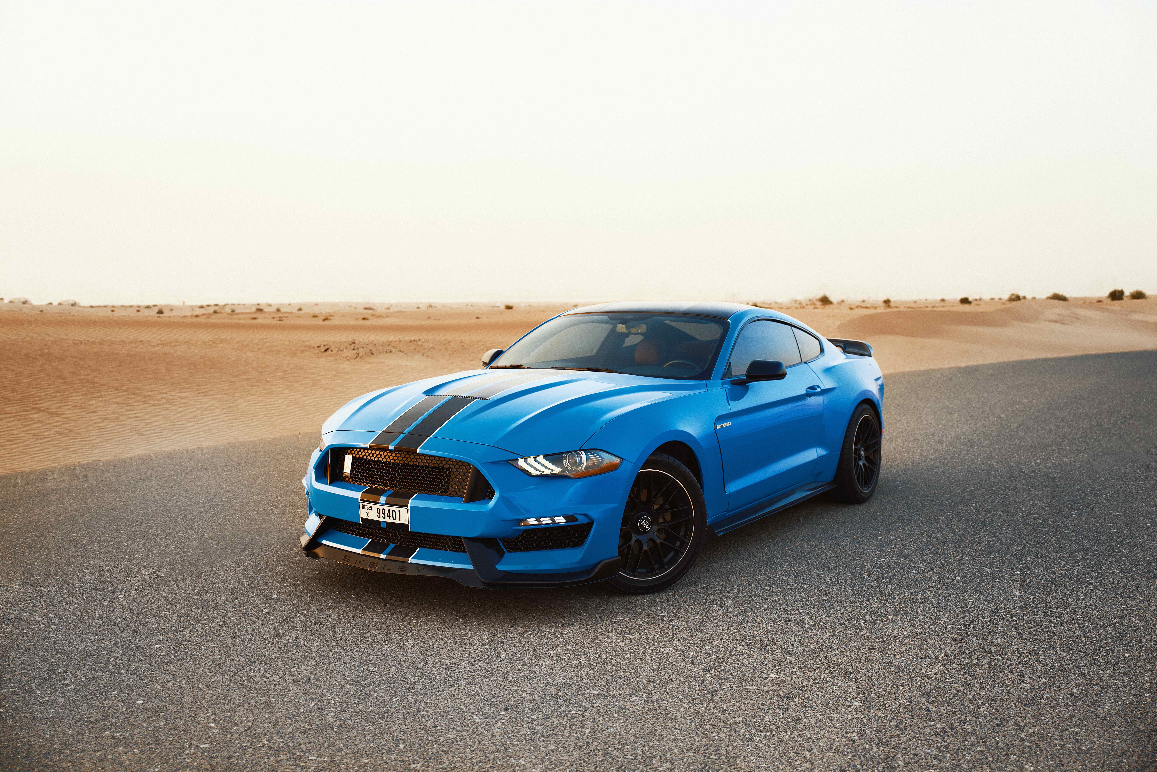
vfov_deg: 38.9
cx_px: 578
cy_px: 386
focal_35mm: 34
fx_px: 1093
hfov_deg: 55.8
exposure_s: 1/100
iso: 100
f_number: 2.8
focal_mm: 34
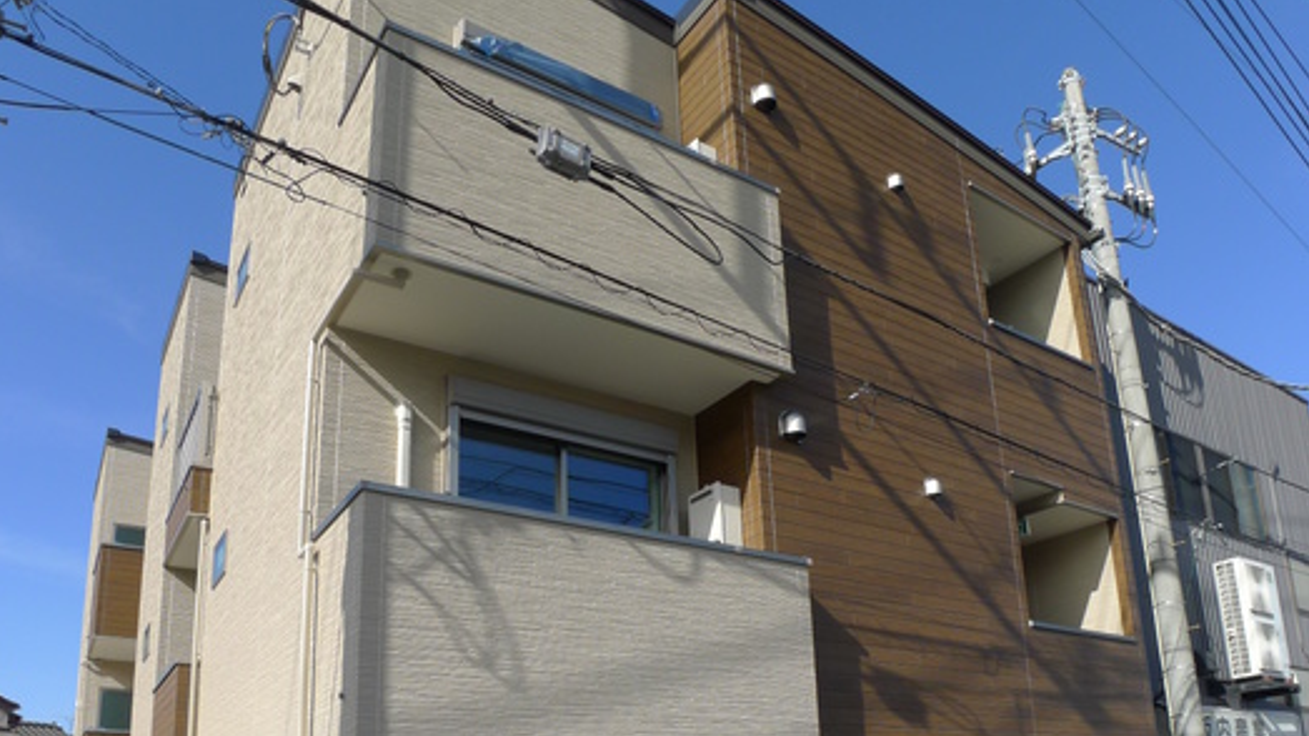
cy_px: 661
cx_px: 654
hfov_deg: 56.6
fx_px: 1215
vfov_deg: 32.1
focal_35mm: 35
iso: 80
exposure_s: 1/640
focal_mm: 5.1
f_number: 4
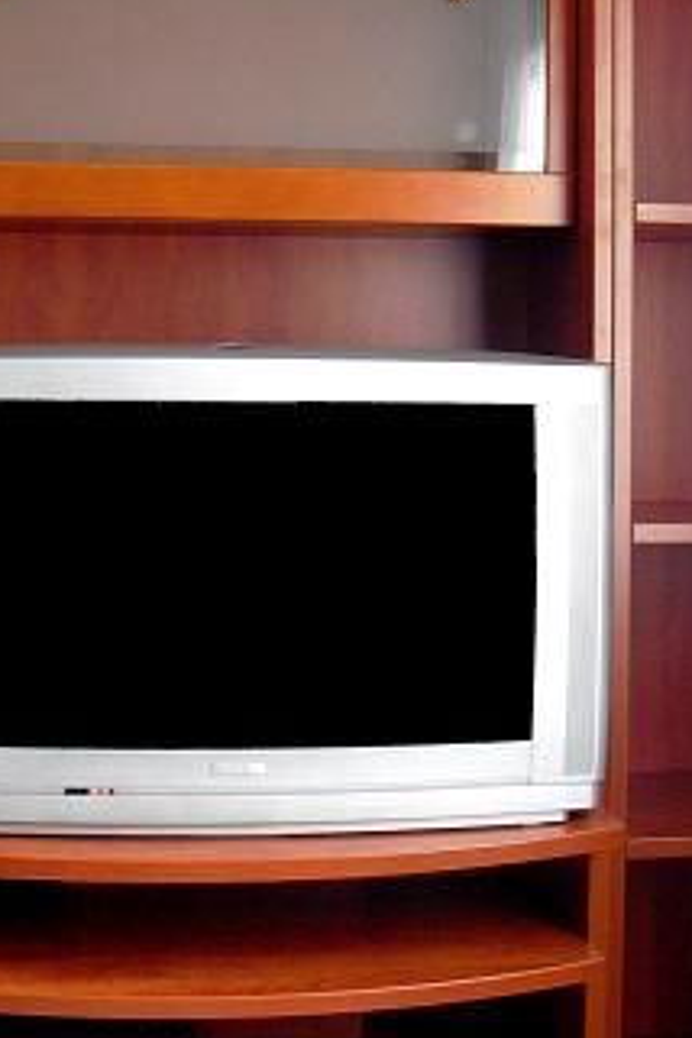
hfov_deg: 19.5
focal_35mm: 70
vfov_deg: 28.8
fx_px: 2018
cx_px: 349
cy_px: 414
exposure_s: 1/80
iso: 400
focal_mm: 6.3
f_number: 3.1
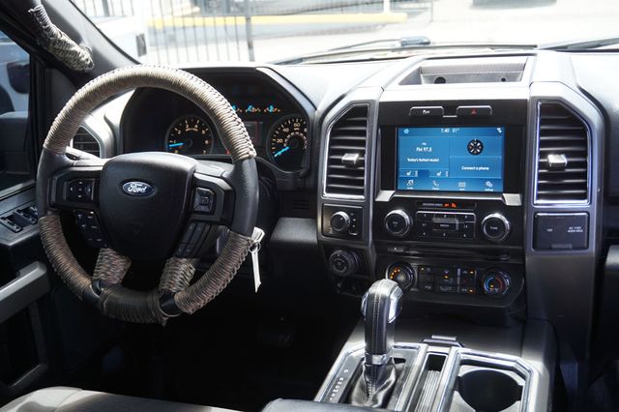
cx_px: 310
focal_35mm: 40
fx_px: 696
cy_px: 206
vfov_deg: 33.0
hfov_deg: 47.9
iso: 125
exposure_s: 1/60
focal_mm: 27
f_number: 4.5
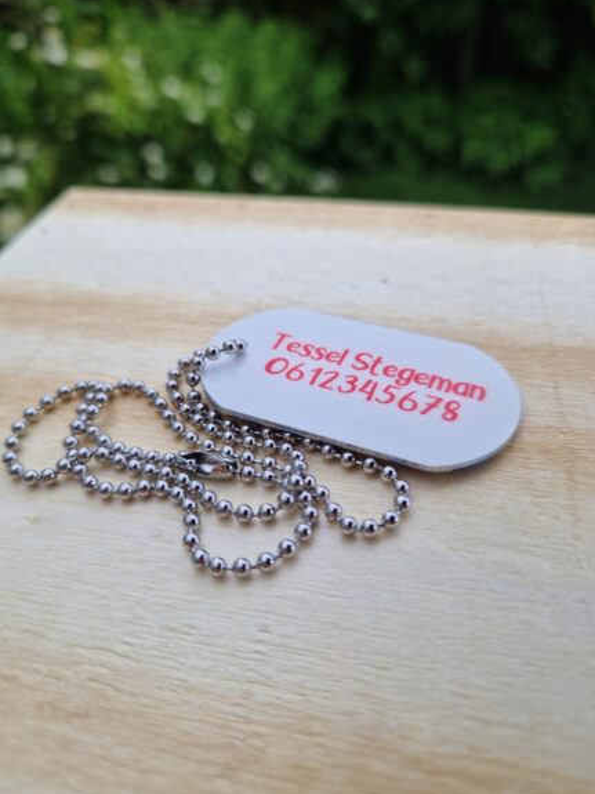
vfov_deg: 71.6
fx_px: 550
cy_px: 387
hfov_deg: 56.8
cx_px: 289
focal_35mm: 24
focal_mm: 5.4
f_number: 1.8
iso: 50
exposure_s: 1/334
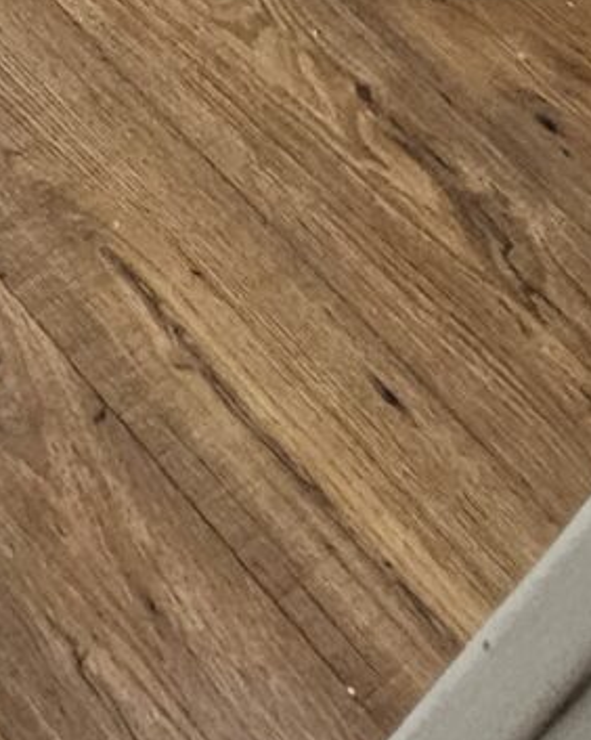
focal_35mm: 92
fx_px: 2013
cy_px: -1285
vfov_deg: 12.6
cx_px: -1060
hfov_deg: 11.6
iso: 125
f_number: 2.2
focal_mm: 2.2
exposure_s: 1/60
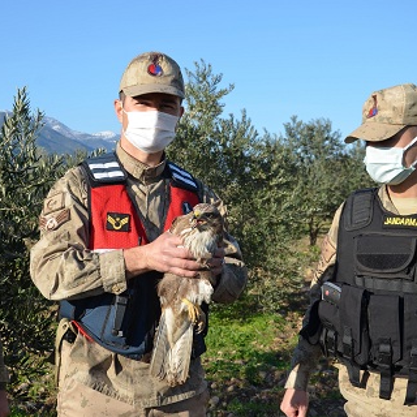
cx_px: 141
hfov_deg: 33.1
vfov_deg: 33.4
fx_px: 695
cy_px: 208
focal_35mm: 51
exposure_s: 1/250
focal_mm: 26
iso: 125
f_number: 8
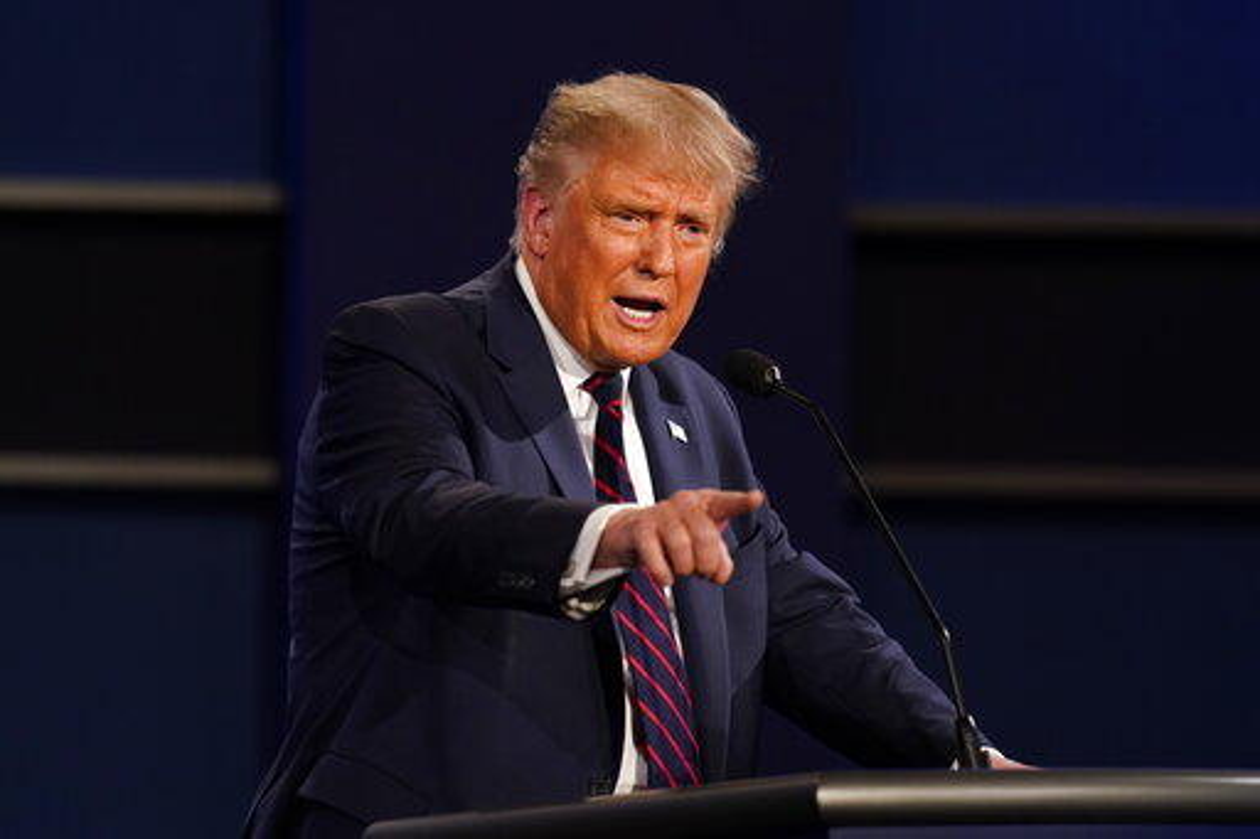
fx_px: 13995
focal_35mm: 400
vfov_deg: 3.4
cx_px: 630
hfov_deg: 5.2
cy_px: 420
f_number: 3.5
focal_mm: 400
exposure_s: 1/320
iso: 3200
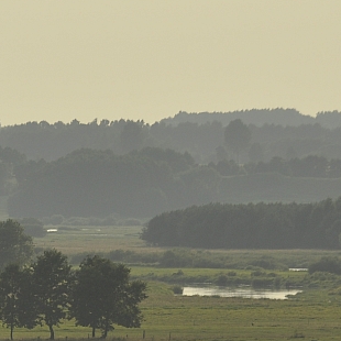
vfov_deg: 1.9
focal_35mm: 925
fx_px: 10309
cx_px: -48
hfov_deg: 1.9
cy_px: 314
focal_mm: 220
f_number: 5.3
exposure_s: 1/1250
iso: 200
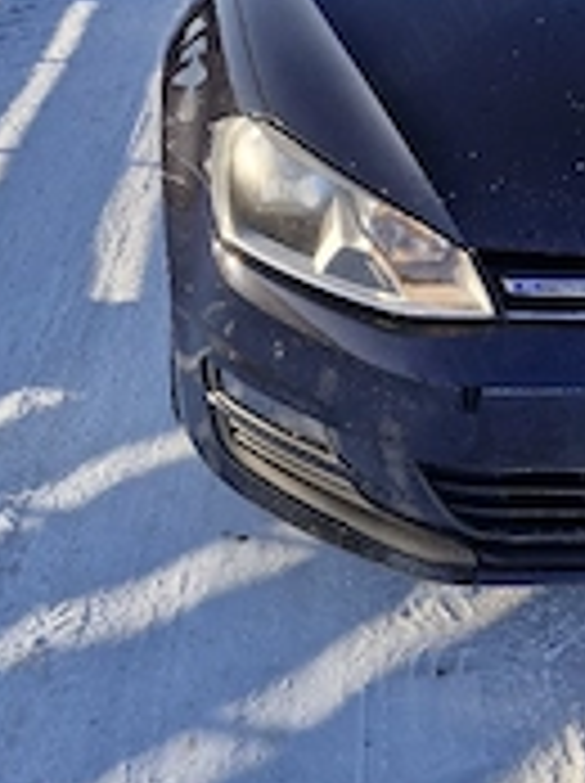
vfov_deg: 34.0
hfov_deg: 26.1
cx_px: 576
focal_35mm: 53
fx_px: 1197
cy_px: 58
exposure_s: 1/1000
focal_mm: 5.54
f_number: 1.8
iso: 50
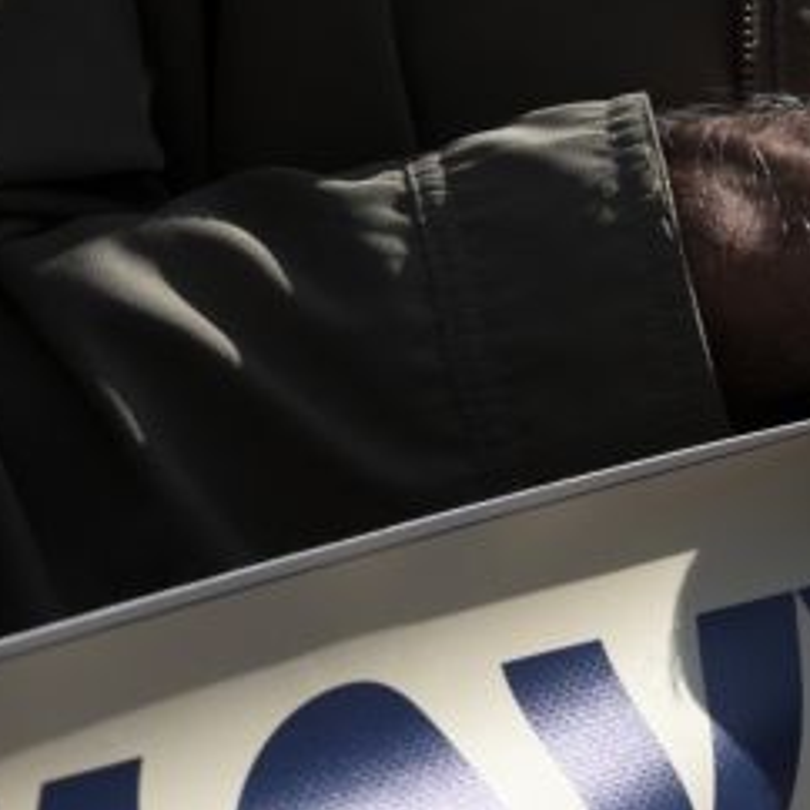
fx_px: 9530
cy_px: 514
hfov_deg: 4.8
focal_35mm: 360
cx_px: 1048
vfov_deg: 4.9
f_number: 20
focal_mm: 160
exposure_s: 1/200
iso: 200
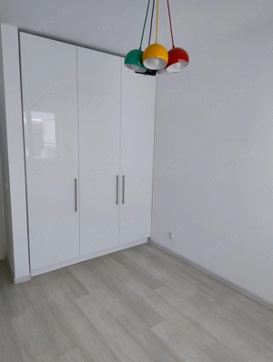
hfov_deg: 57.0
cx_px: 136
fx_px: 252
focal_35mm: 24
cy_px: 181
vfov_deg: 71.5
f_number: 1.8
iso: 100
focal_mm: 5.56
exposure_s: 1/159
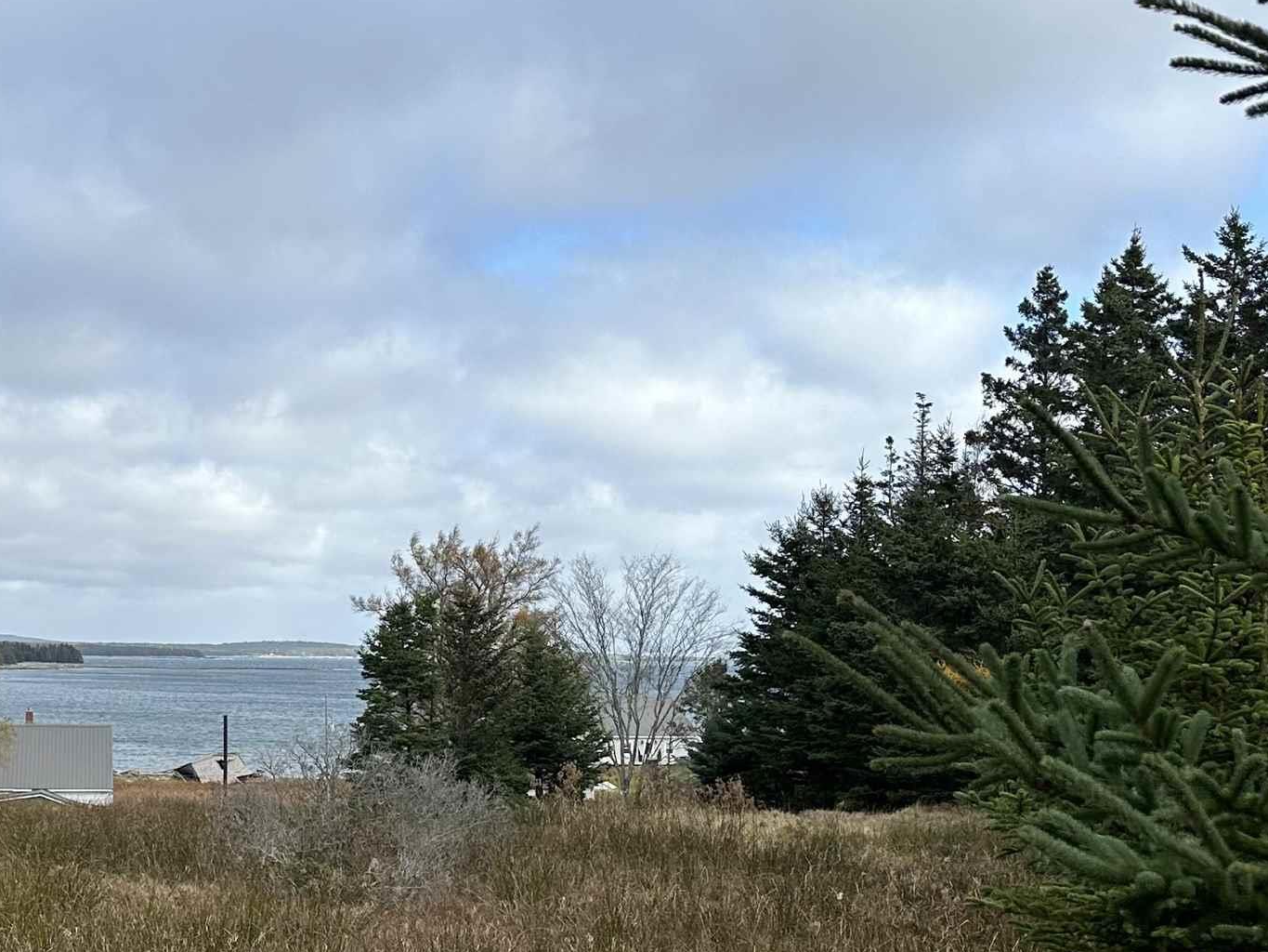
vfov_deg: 27.0
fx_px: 1978
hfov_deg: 33.7
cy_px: 589
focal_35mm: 54
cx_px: 128
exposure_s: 1/3155
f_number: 1.78
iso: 80
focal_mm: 6.86
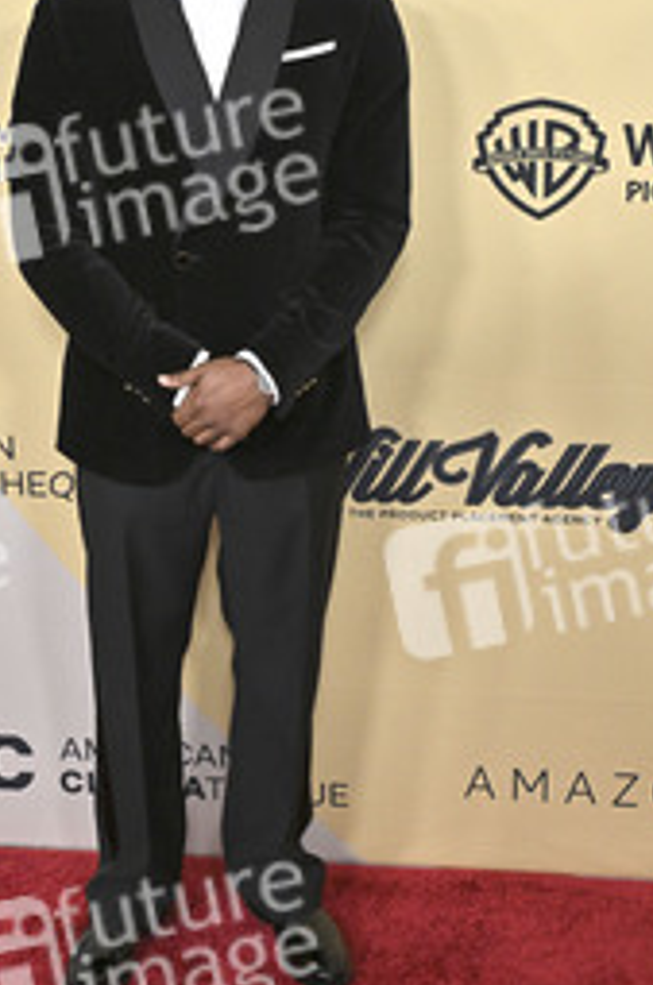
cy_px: 375
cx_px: 232
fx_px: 1502
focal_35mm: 55
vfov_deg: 36.1
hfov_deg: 24.4
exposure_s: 1/320
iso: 2000
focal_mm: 35
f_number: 5.6
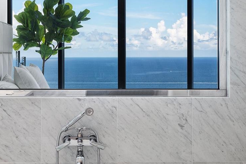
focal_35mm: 67
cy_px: 57
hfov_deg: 29.8
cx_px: 77
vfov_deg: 20.2
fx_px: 458
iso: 640
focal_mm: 31
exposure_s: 1/100
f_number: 8
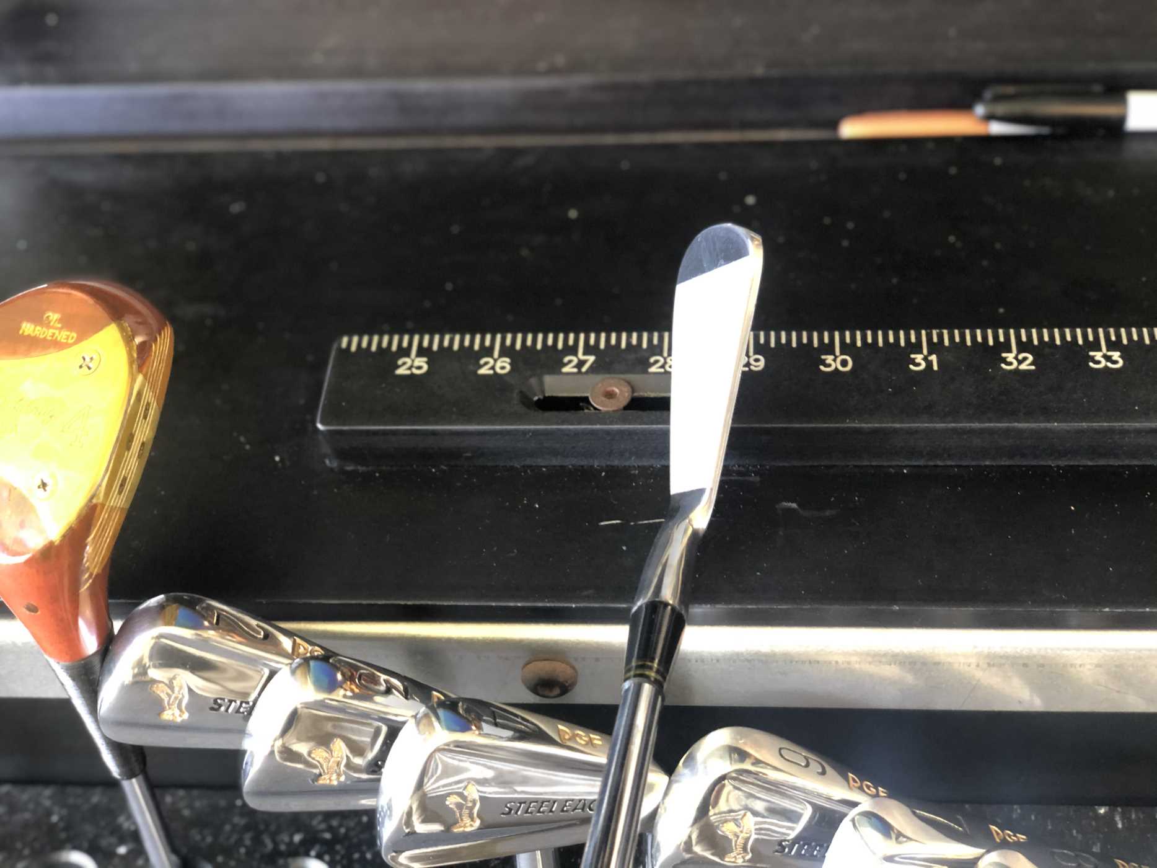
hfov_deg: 36.8
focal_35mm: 52
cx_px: 578
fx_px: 1738
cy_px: 434
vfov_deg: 28.0
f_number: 2.4
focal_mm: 6
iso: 125
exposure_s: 1/25
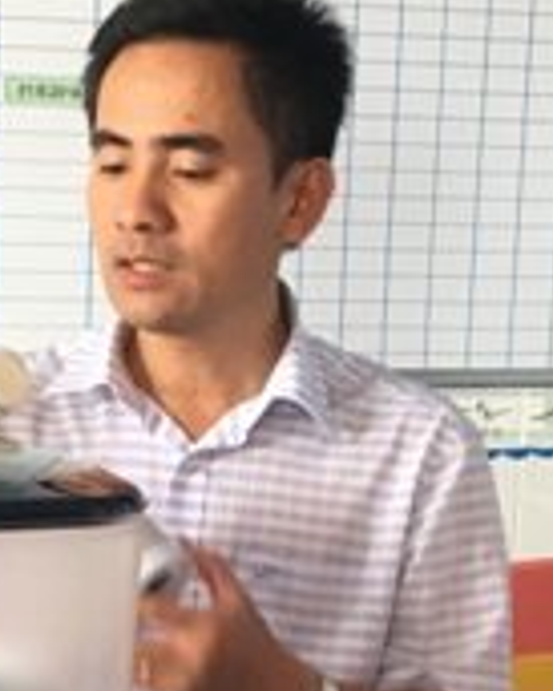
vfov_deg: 17.8
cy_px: 610
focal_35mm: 106
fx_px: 2167
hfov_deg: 14.4
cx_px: 69
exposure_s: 1/17
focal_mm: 4.15
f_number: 2.2
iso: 32
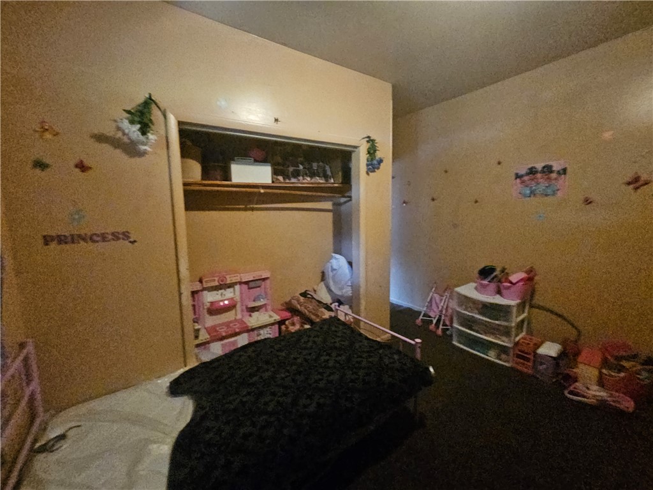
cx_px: 326
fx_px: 245
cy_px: 245
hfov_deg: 106.2
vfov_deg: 89.9
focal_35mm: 13
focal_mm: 2.2
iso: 1250
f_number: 2.2
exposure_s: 1/24
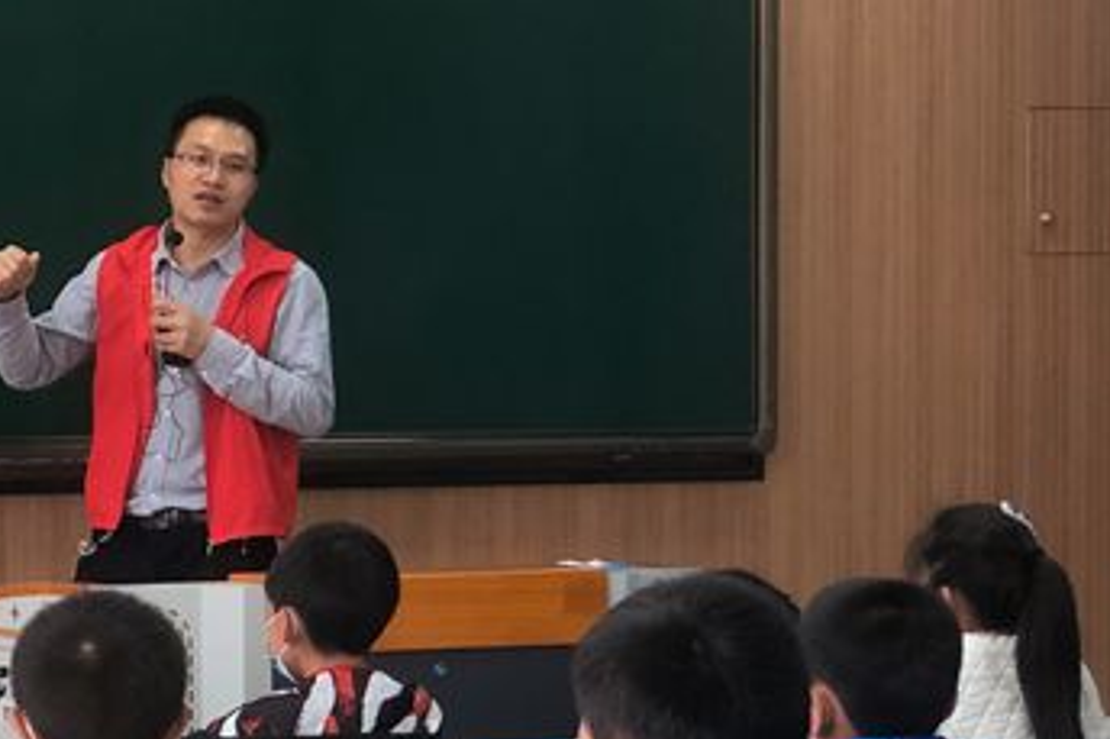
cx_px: -77
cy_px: 497
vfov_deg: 9.9
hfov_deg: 14.6
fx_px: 4253
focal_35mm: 138
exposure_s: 1/33
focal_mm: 6.6
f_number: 2.8
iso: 64
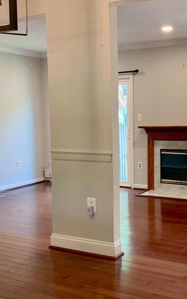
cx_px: 133
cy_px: 148
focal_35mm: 47
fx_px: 383
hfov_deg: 27.2
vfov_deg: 42.6
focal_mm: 4.25
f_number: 1.8
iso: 64
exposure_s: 1/60
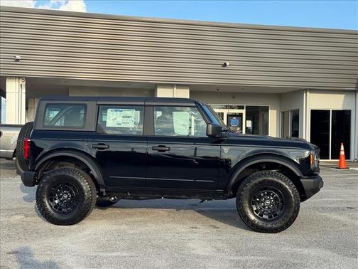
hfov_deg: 39.7
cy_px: 134
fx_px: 496
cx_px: 179
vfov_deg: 30.3
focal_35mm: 48
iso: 64
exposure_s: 1/1458
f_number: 1.78
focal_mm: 6.76
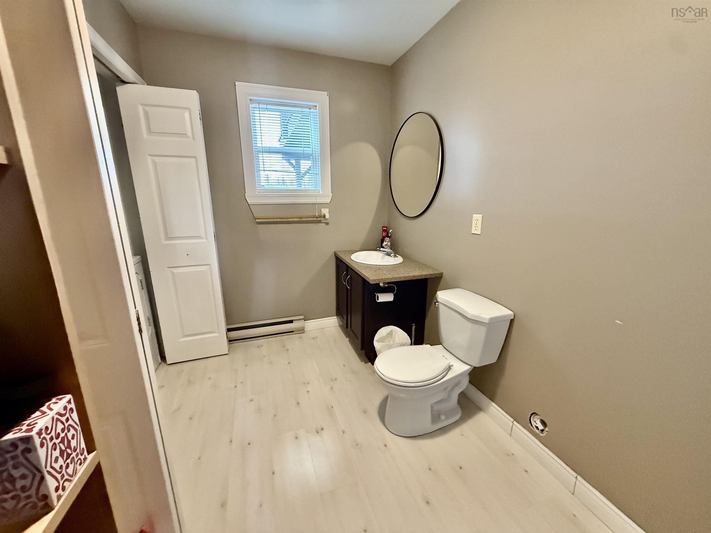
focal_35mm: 14
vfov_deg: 85.7
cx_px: 356
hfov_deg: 102.1
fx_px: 288
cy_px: 266
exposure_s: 1/60
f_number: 2.2
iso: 1000
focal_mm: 2.22
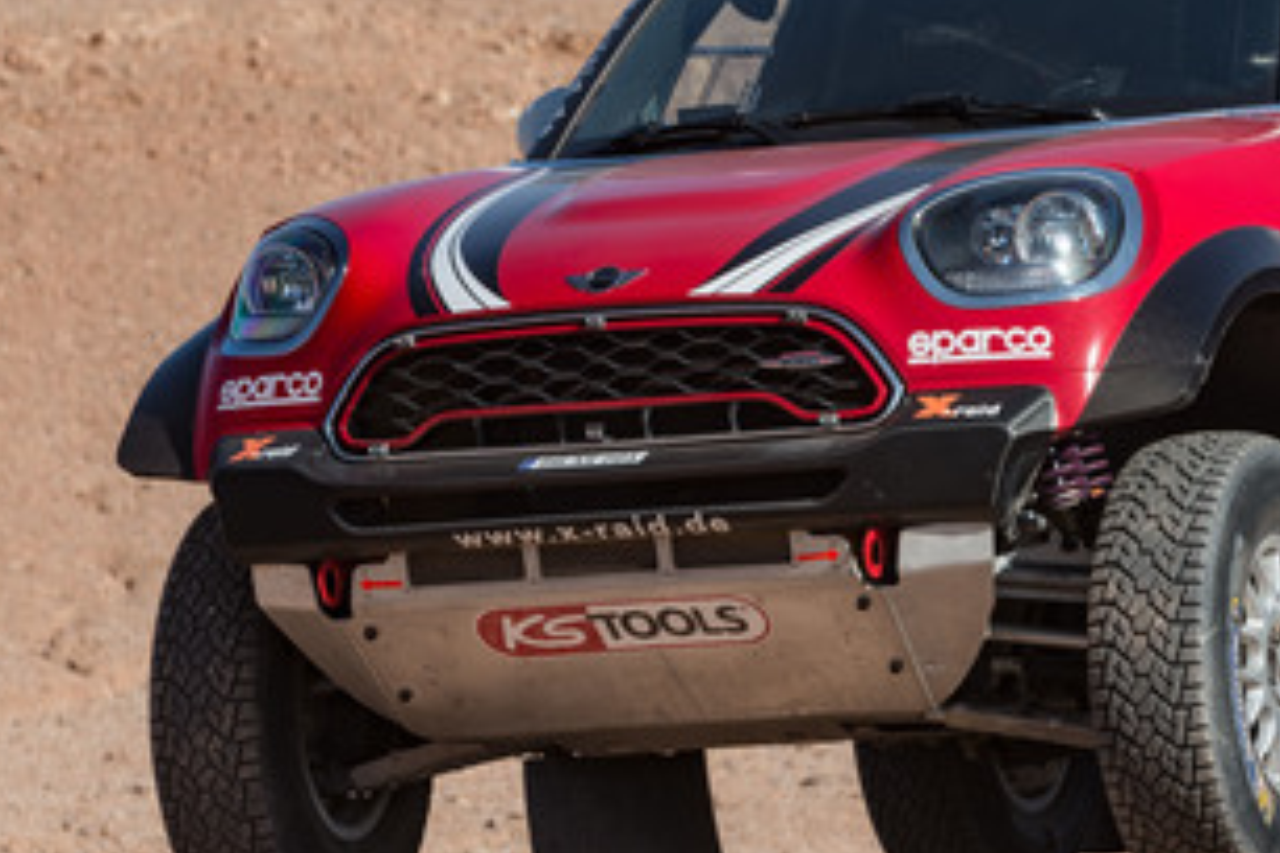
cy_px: 320
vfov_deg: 3.3
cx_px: 812
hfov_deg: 4.9
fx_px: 14861
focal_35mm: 418
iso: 100
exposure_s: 1/100
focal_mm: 200
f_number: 7.1
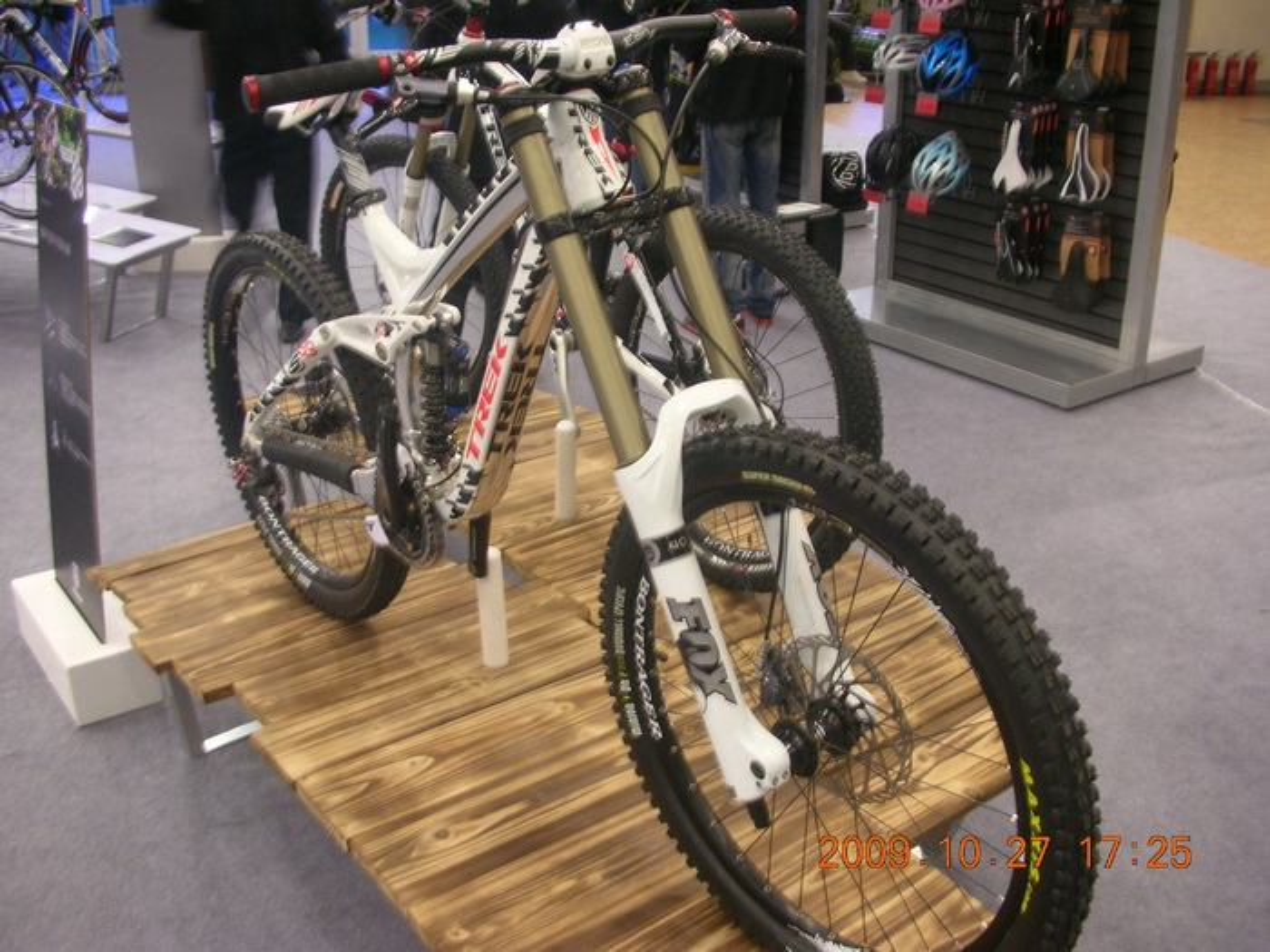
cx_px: 635
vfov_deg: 40.7
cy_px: 476
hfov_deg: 52.6
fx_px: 1284
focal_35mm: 35
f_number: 3
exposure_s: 1/3.9
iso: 111
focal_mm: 5.8
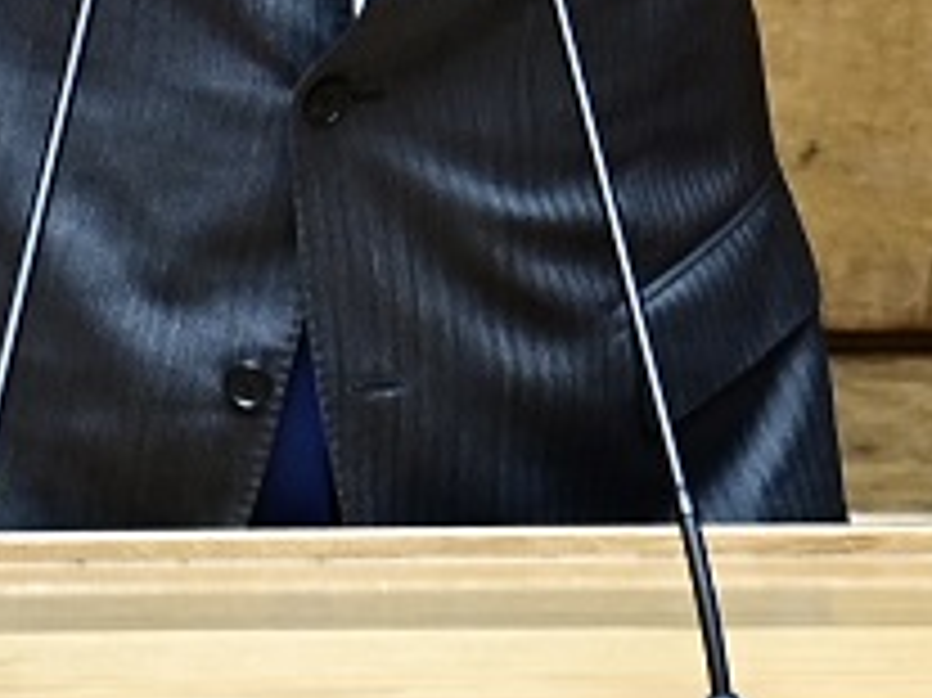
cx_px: 549
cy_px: -439
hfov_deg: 1.8
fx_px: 29976
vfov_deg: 1.3
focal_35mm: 1114
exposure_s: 1/160
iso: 500
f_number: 2.8
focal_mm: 200
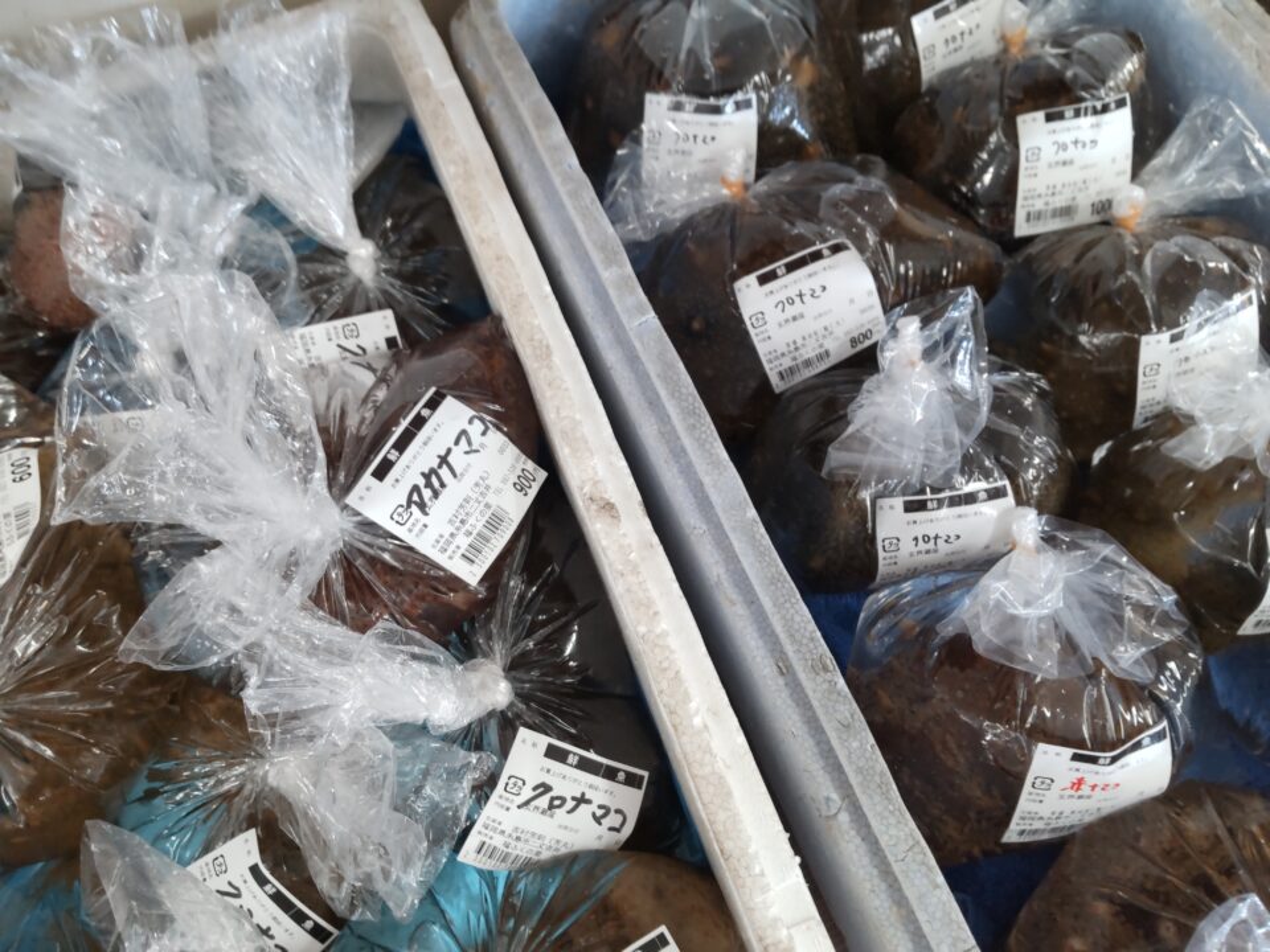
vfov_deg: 56.8
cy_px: 476
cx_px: 635
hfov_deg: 71.6
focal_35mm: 24
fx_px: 881
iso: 182
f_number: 2
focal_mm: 3.43
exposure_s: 1/30
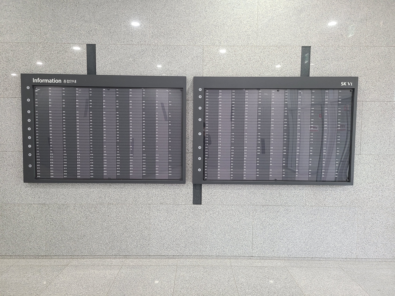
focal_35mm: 26
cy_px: 148
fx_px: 297
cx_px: 198
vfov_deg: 53.1
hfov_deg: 67.3
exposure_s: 1/60
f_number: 1.8
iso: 250
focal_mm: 5.4
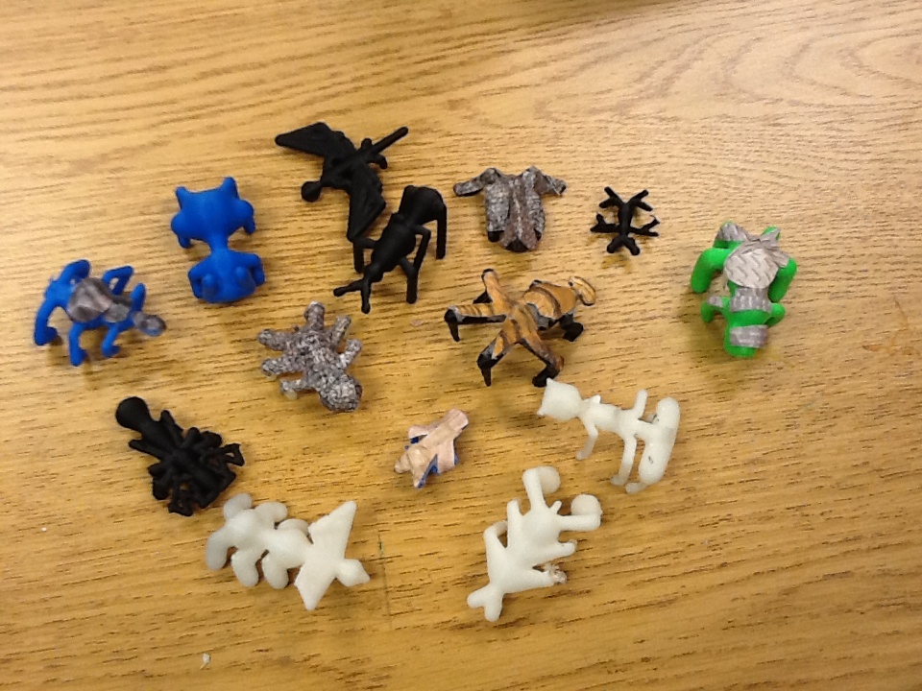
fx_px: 1172
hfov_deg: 42.9
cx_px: 461
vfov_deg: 32.9
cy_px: 346
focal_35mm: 44
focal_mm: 2.03
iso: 64
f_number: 2.4
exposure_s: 1/30
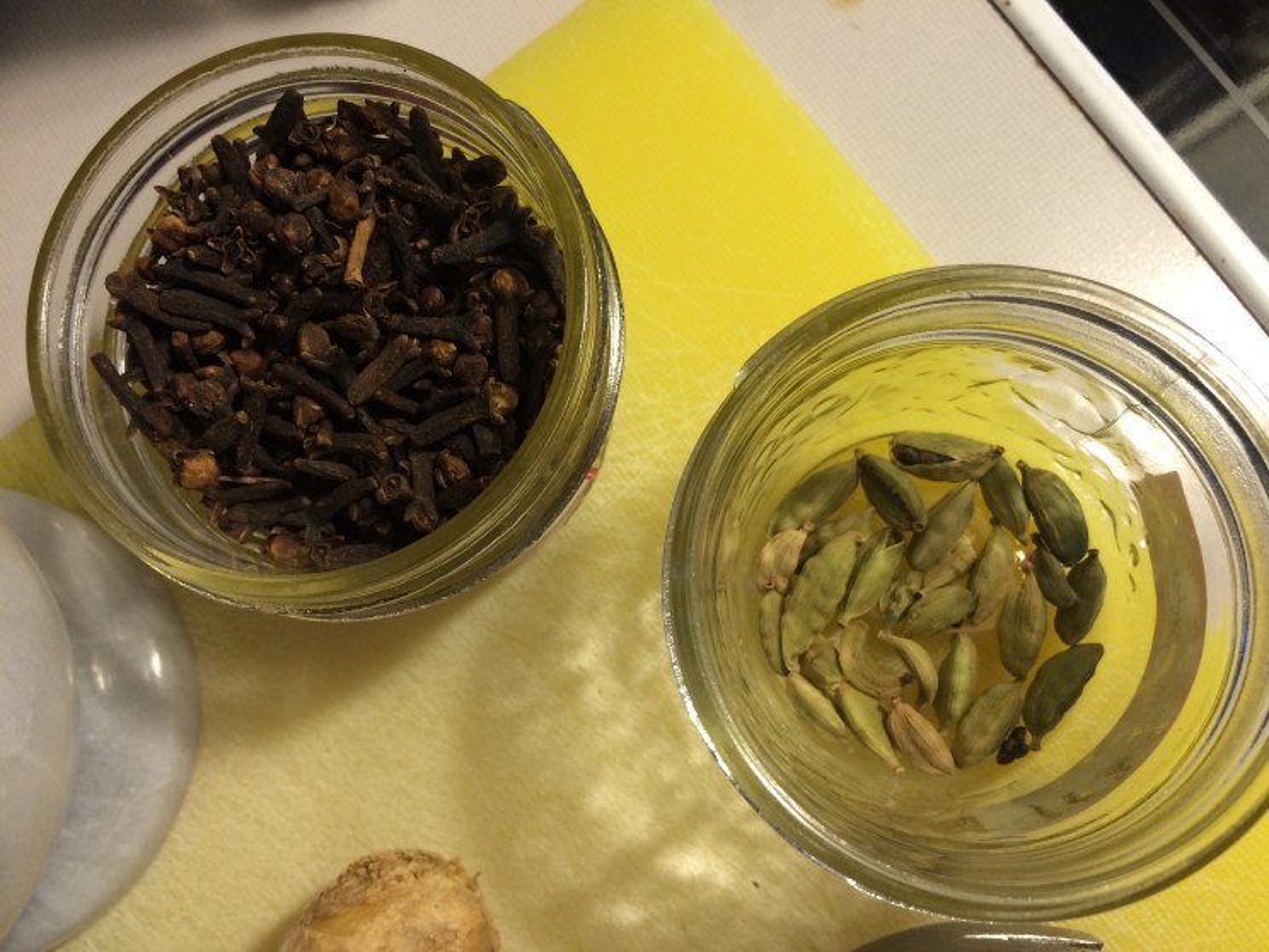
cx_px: 634
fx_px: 1063
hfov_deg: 61.7
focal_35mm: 29
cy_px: 476
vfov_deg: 48.2
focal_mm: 4.15
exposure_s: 1/30
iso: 50
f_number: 2.2
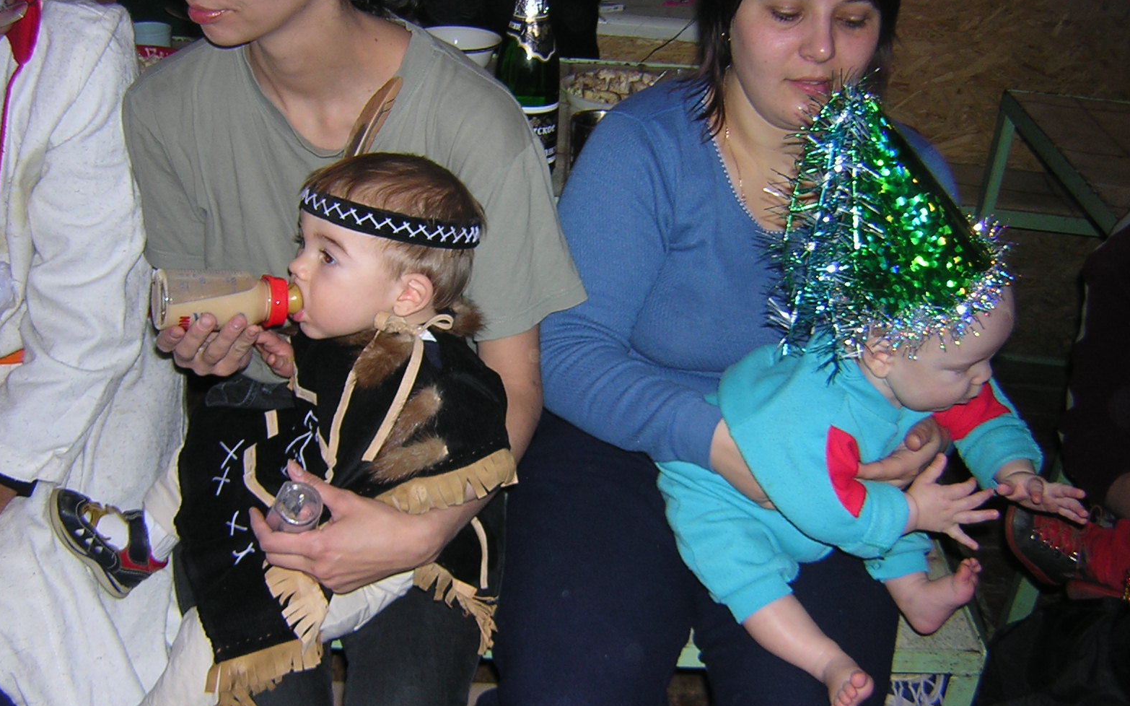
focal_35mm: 39
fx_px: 1201
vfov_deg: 32.7
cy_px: 396
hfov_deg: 50.4
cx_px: 564
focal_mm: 4.7
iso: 100
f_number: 2.6
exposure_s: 1/60.1
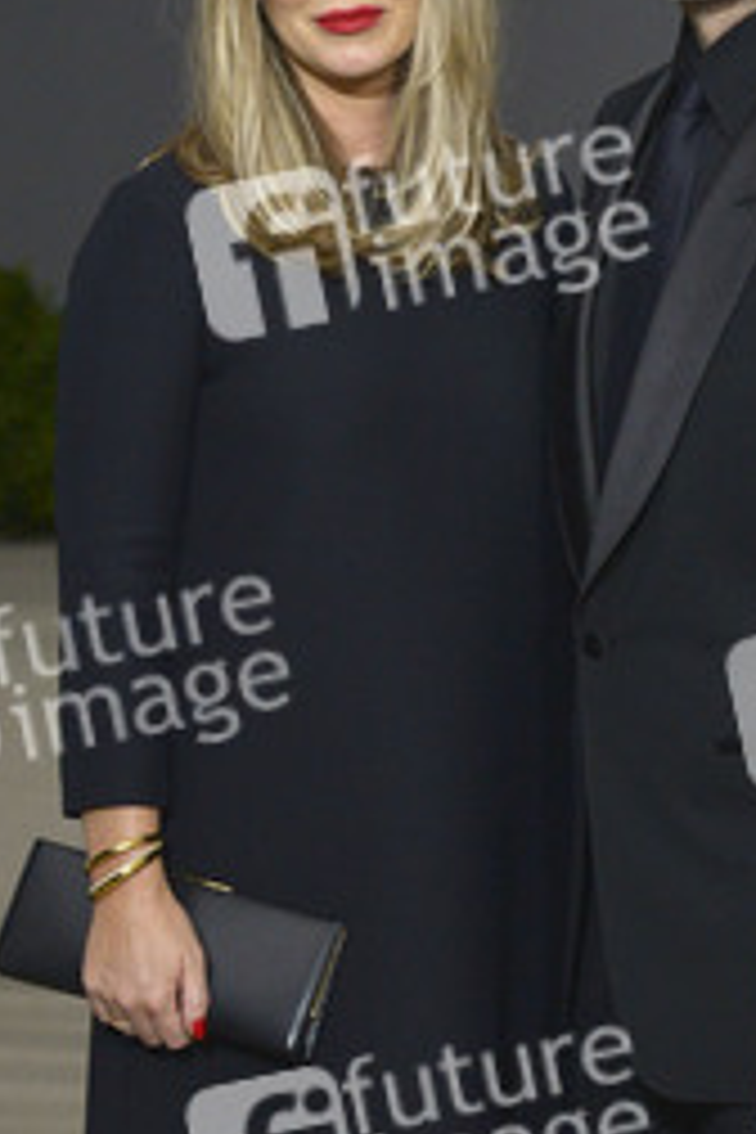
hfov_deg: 12.3
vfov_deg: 18.4
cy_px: 459
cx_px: 551
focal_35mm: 111
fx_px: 3496
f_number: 7.1
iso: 1600
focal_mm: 70
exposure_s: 1/250
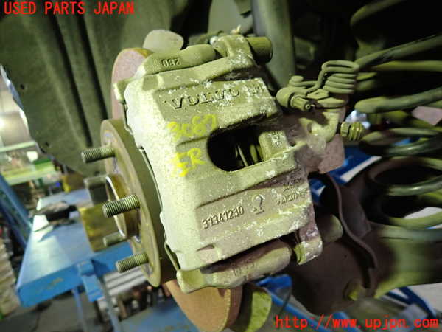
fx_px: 319
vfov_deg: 54.9
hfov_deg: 69.4
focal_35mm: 25
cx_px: 221
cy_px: 166
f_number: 2
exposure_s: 1/30
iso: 400
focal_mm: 4.5
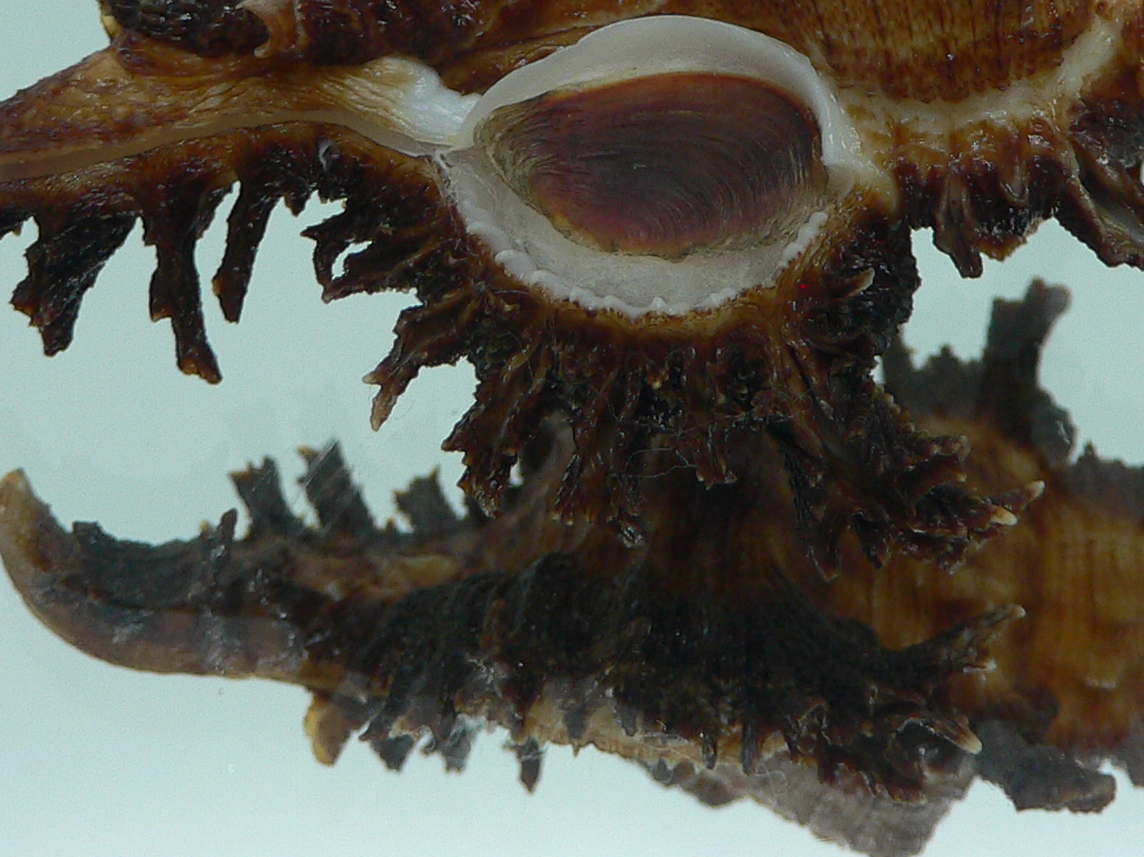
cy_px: 122
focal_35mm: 68
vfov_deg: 21.2
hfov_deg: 28.5
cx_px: 679
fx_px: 2247
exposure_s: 1/60
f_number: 2.8
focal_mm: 4.6
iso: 100
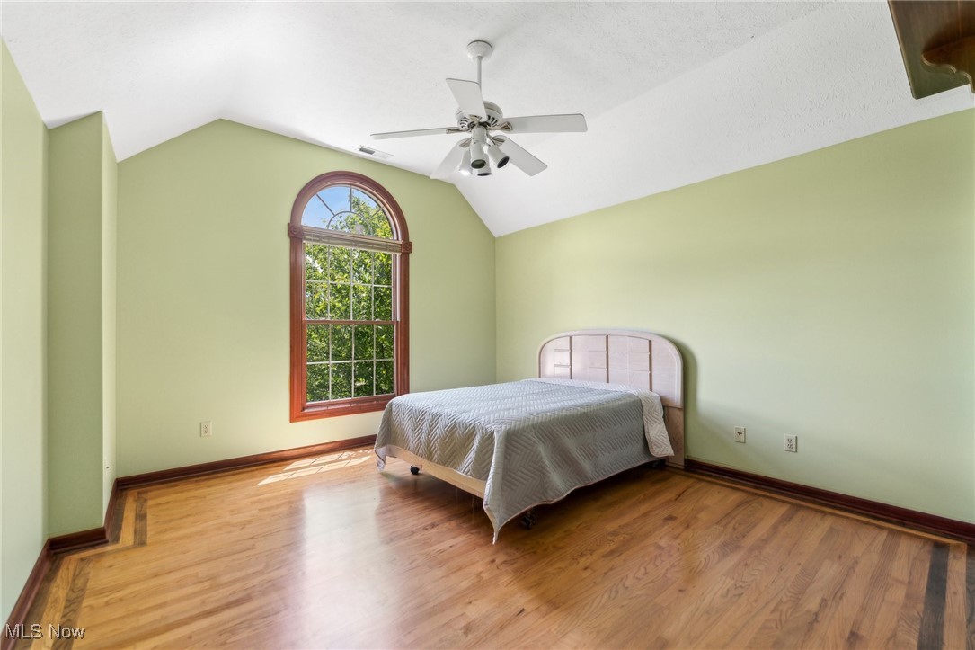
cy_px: 325
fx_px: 395
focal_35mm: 15
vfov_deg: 78.8
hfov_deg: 101.9
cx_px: 488
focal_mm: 14.6
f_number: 2.8
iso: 640
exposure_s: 1/320
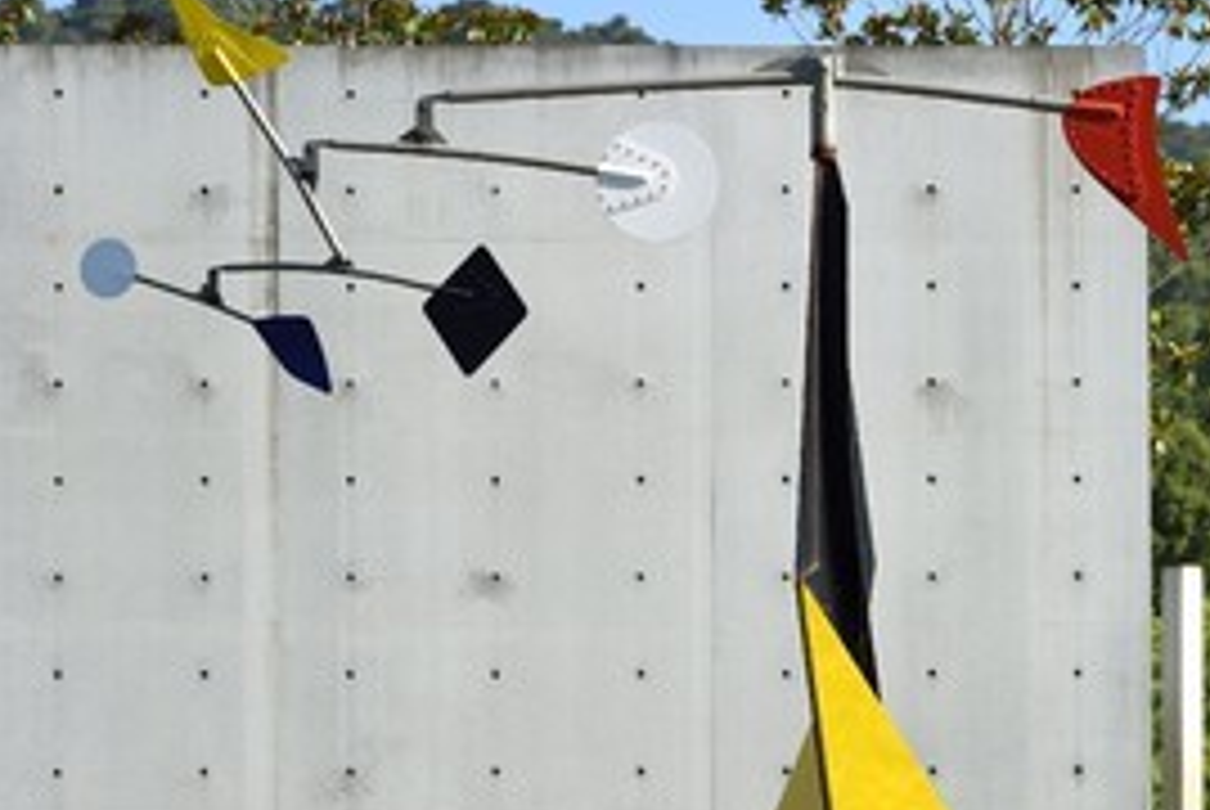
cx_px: 900
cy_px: 531
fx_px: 7604
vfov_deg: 6.1
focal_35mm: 226
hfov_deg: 9.1
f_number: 7.1
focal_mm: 145
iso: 200
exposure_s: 1/500
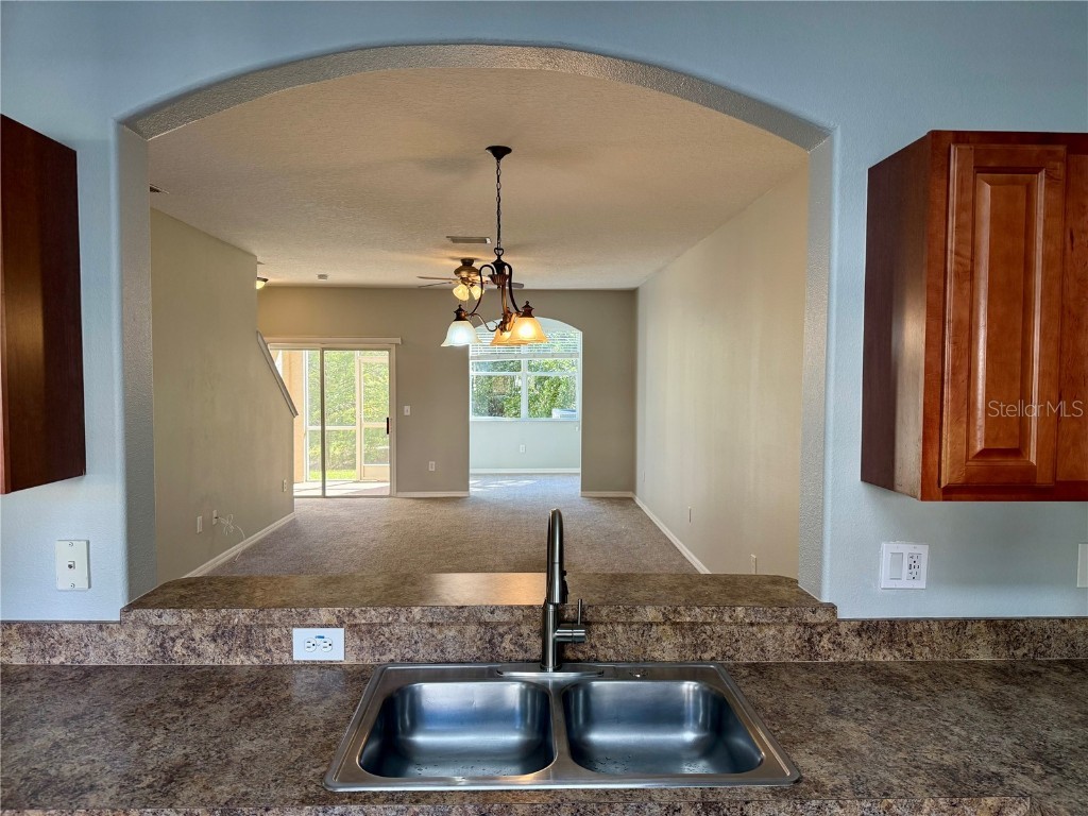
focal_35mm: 24
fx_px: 754
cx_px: 544
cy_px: 408
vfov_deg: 56.8
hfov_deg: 71.6
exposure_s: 1/237
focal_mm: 6.76
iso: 200
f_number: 1.78
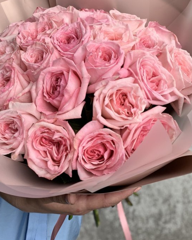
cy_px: 56
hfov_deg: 29.5
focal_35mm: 51
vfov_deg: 35.7
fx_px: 362
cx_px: 64
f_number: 1.8
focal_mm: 4.25
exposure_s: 1/239
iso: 25
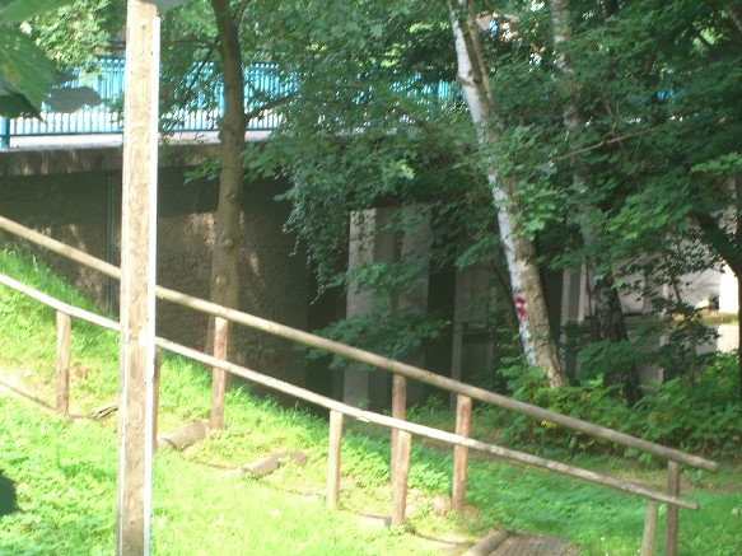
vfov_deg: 15.6
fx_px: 2036
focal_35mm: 95
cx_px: 371
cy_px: 278
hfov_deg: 20.7
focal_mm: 19.7
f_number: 4.8
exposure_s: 1/60
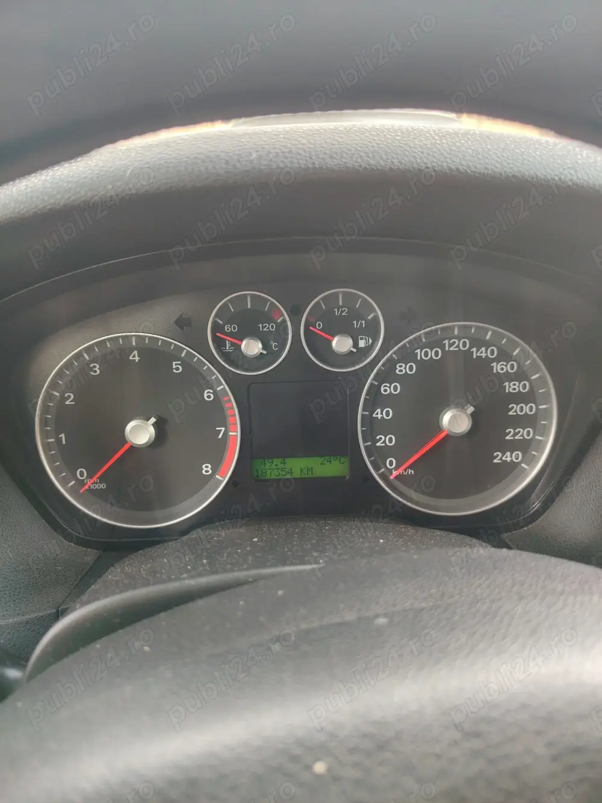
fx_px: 557
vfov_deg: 71.6
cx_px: 301
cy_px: 402
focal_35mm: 24
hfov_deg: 56.8
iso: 221
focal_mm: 5.25
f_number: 1.75
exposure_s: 1/33.3
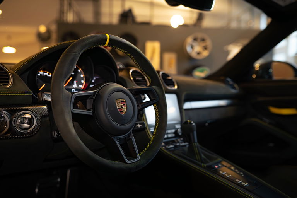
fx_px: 289
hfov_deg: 54.4
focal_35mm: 35
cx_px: 148
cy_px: 99
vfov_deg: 37.9
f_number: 2.2
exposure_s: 1/160
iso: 2000
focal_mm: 35
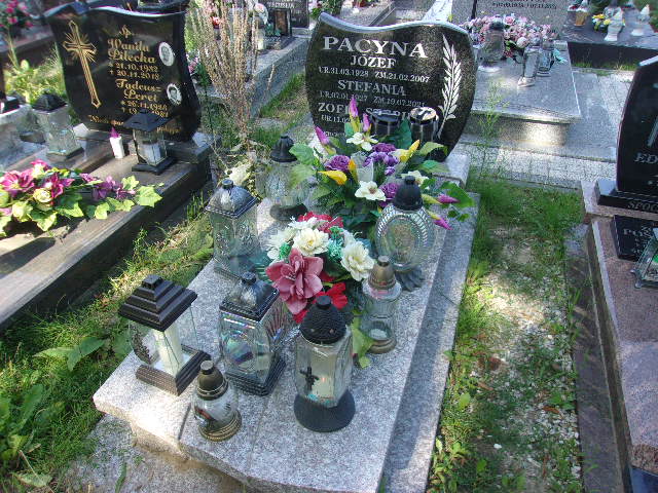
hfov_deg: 65.3
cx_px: 329
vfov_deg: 51.4
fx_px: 513
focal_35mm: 27
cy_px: 246
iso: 80
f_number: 3
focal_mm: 4.9
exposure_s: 1/200
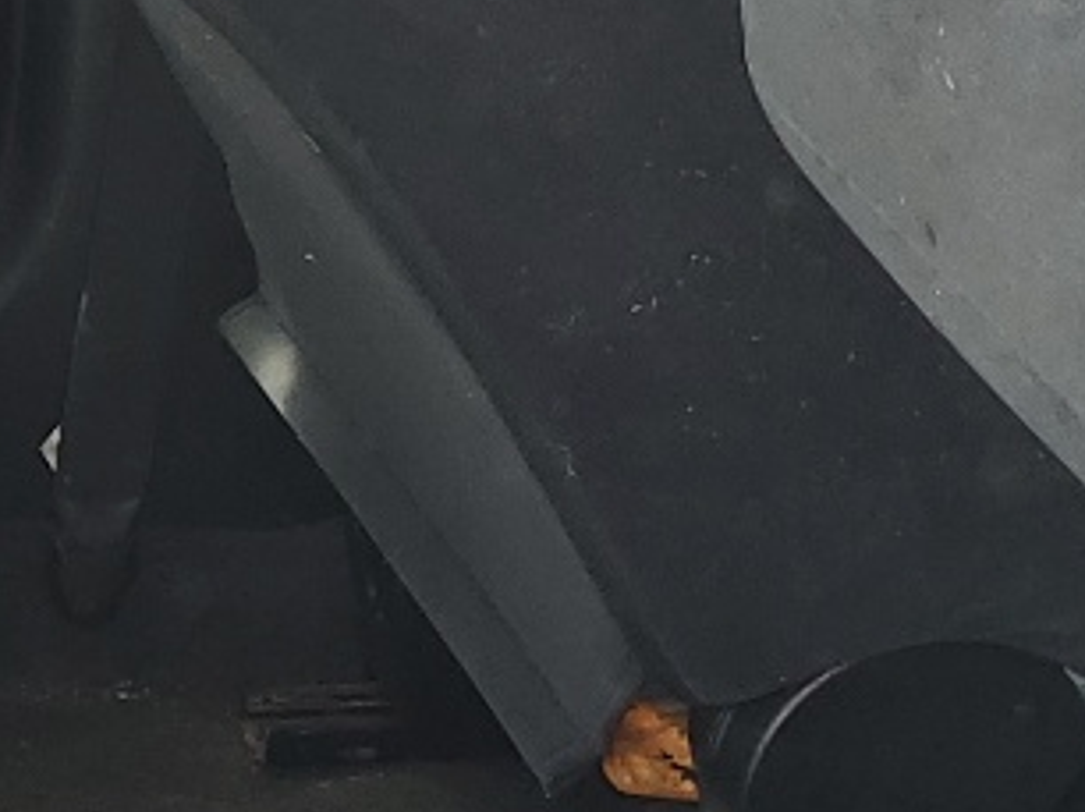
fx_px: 4259
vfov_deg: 10.9
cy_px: 482
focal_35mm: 136
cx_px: -801
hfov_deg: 13.2
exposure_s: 1/156
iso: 50
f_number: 1.5
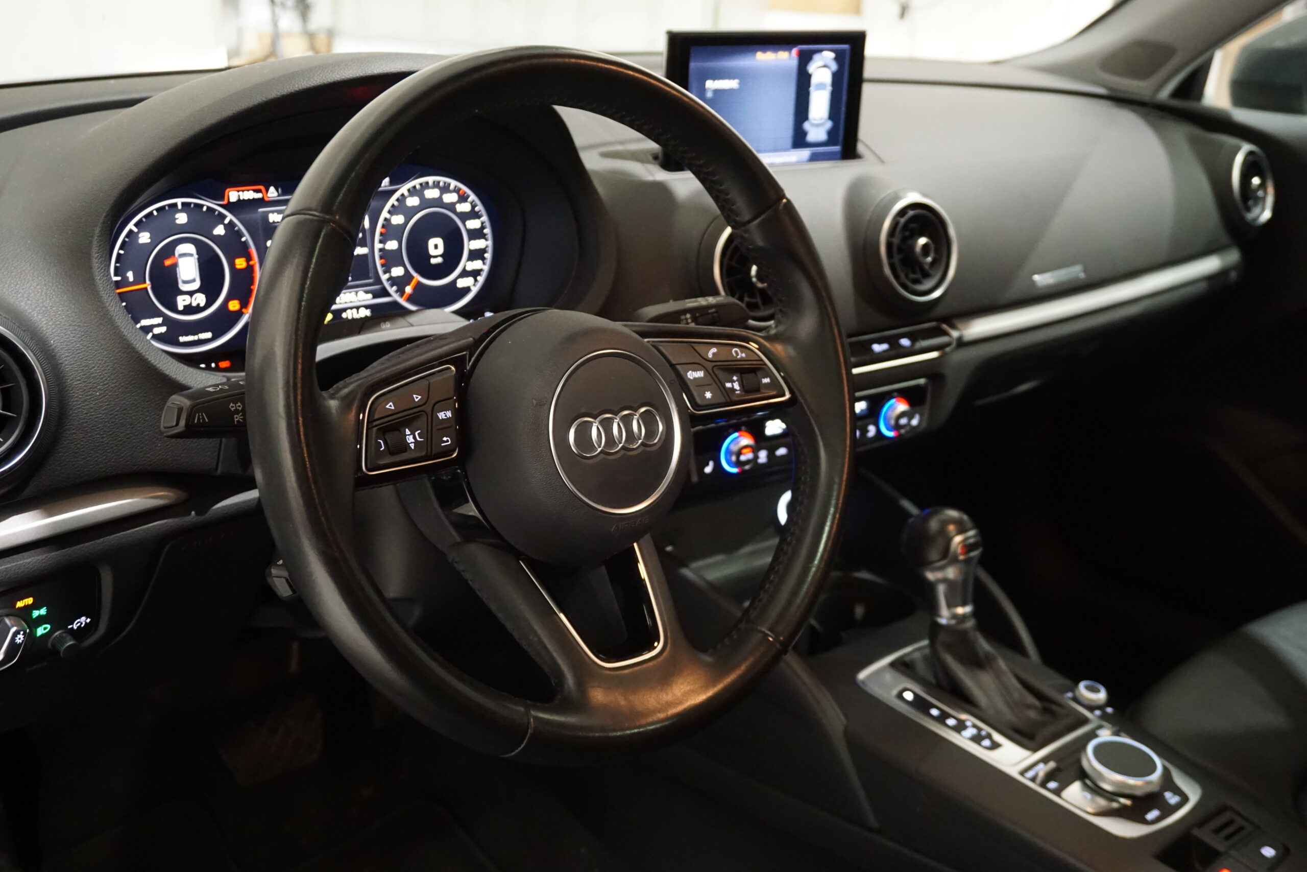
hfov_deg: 51.3
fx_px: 1361
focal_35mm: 38
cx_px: 654
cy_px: 436
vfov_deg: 35.5
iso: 3200
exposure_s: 1/20
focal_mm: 25
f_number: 4.5
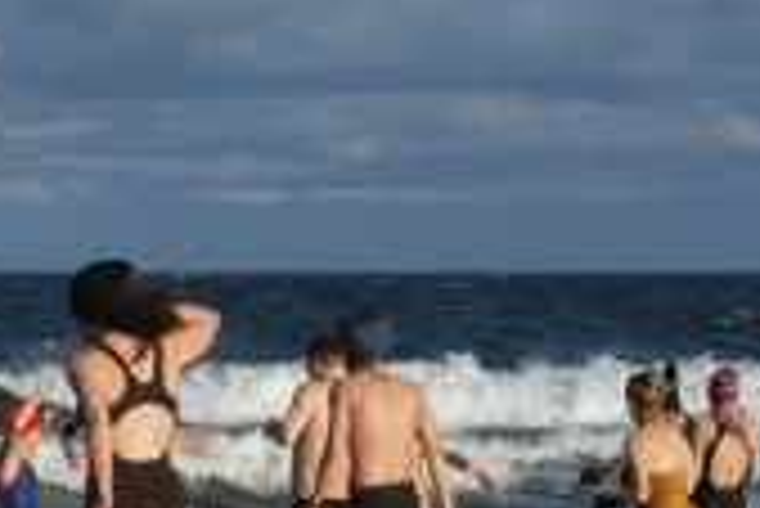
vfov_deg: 7.8
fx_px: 3740
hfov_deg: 11.6
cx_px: 220
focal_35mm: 177
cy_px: 411
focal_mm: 50
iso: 100
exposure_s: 1/250
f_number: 9
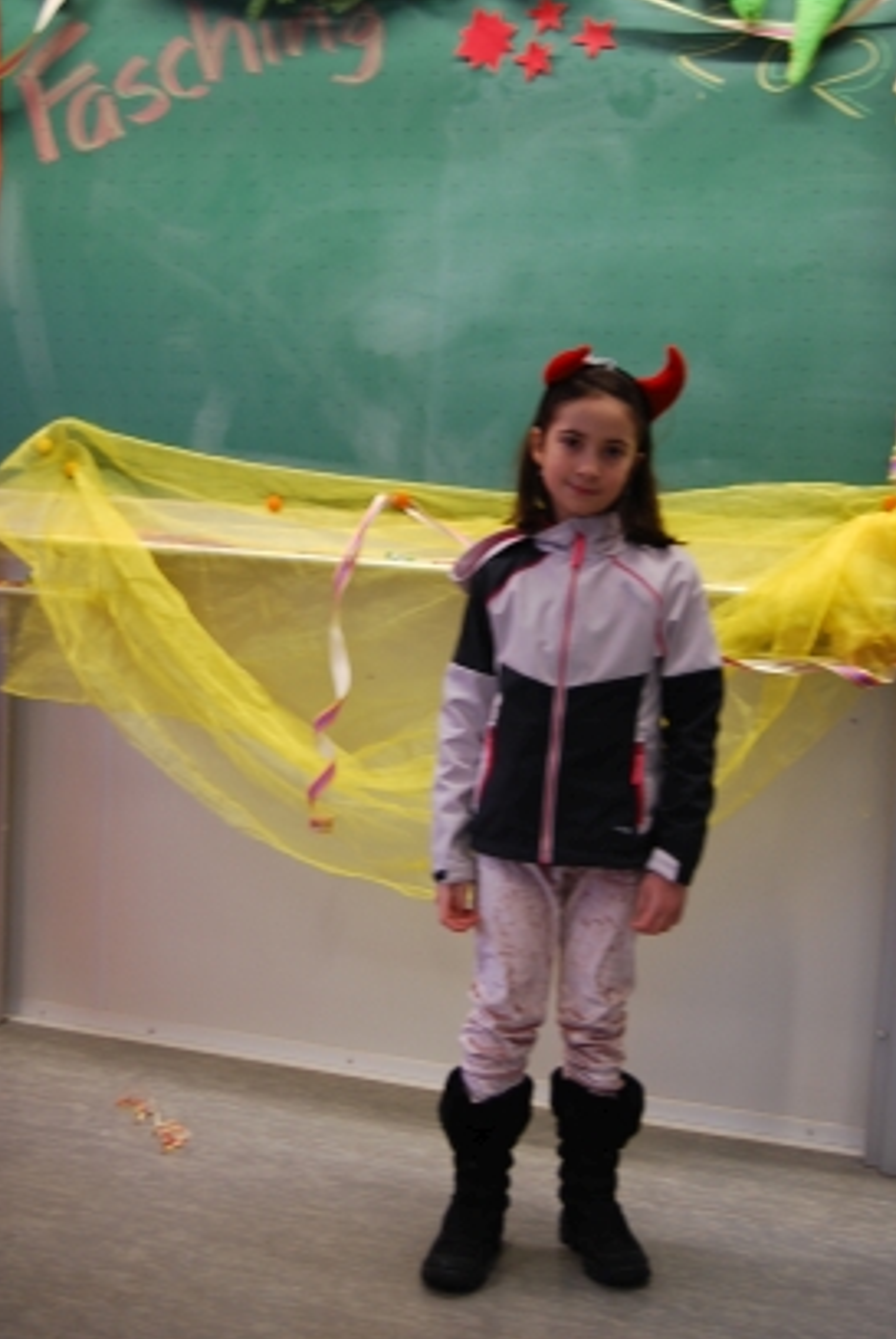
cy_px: 624
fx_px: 1973
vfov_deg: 37.5
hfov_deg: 25.6
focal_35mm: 53
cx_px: 474
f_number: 4.5
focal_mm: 32
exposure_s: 1/30
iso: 220
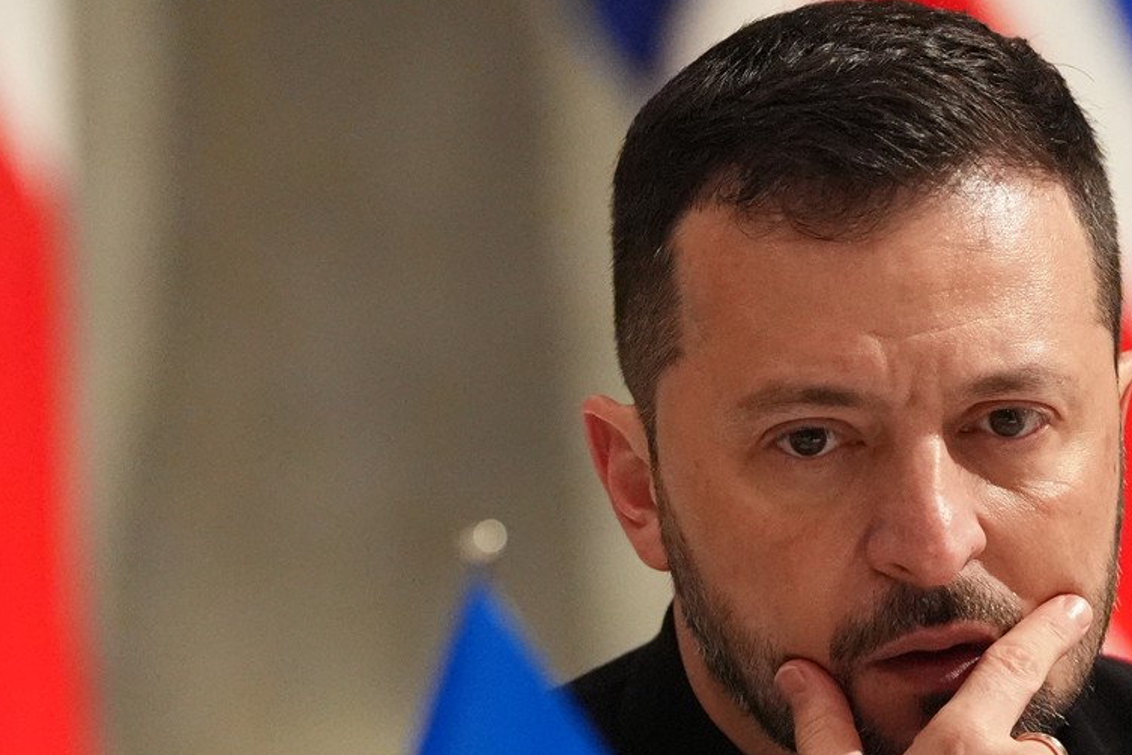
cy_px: 526
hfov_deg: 3.7
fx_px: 17545
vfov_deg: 2.5
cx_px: 477
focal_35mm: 558
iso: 6400
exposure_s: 1/250
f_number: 2.8
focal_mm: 200
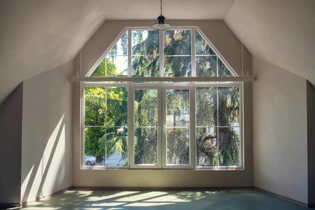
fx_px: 236
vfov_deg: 47.9
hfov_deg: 67.4
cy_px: 105
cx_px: 158
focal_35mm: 27
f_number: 3.6
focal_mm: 18
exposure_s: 1/220
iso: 200
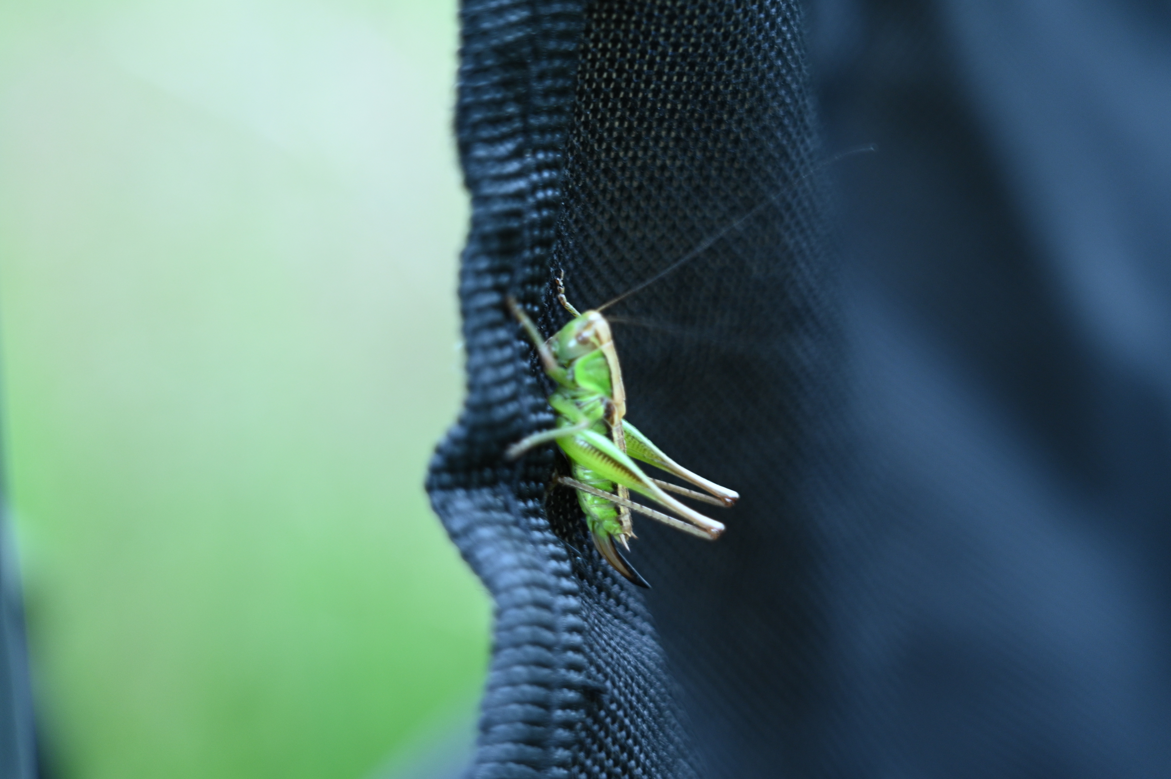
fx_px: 3901
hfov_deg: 17.1
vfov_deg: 11.4
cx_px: 586
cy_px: 390
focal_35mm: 120
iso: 800
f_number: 4
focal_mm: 120
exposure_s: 1/100
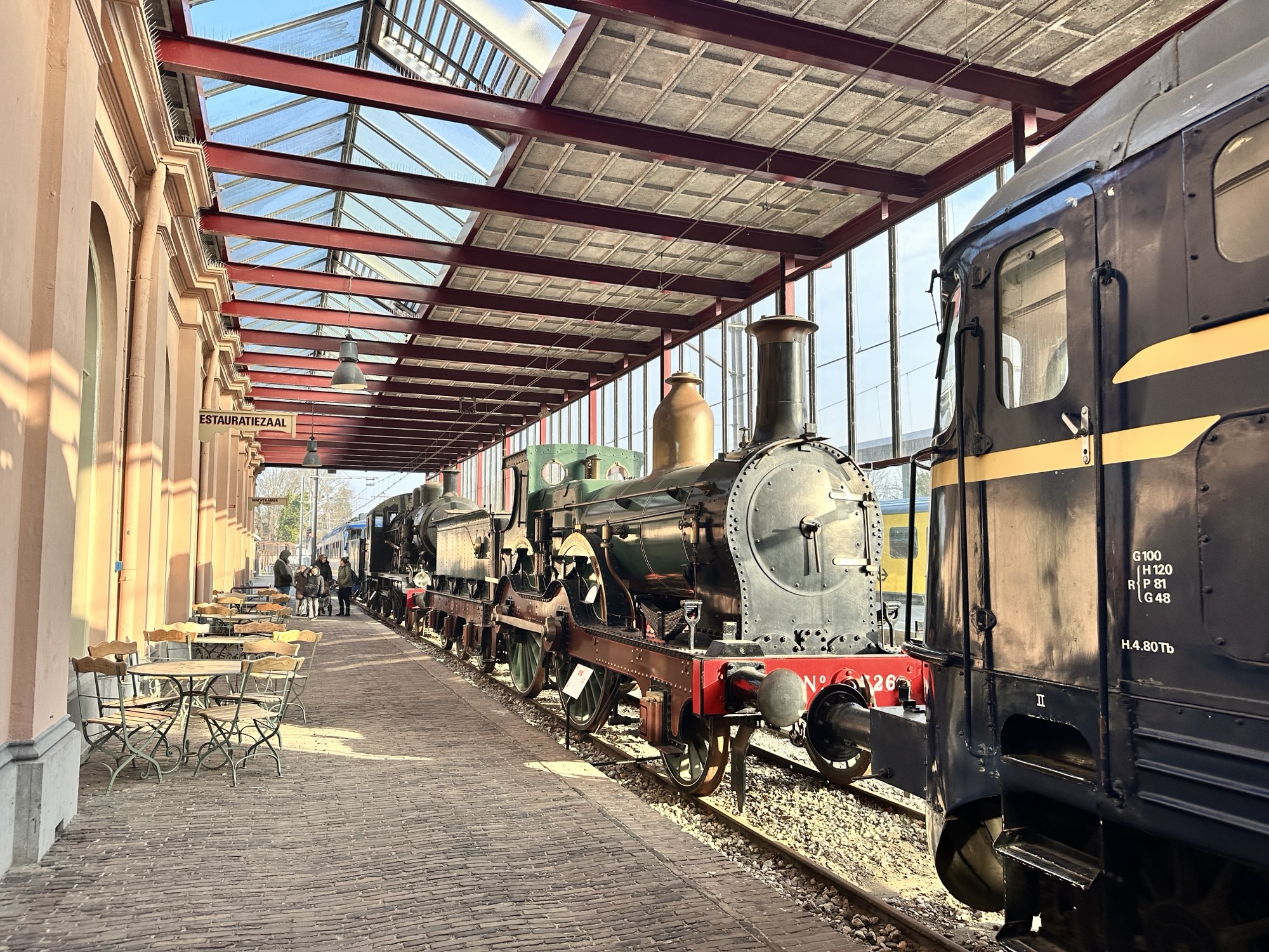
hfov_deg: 71.6
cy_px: 476
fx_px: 880
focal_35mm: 24
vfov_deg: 56.8
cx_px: 634
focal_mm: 6.86
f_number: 1.78
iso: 80
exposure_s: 1/471
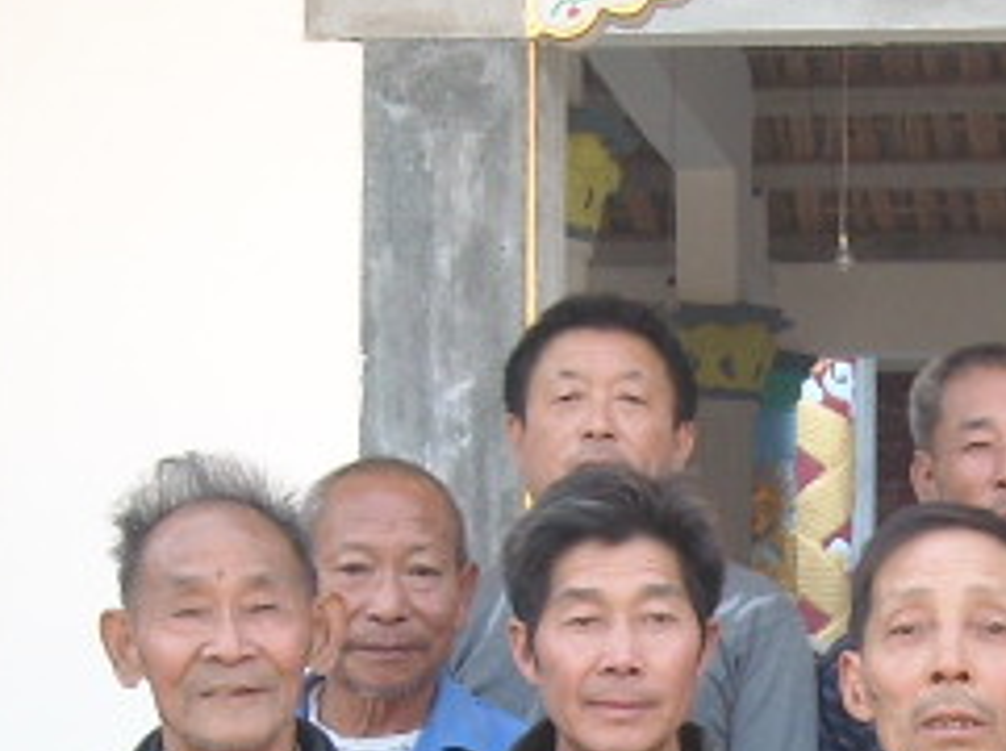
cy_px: 976
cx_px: 1081
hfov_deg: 13.0
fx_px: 4324
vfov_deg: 9.7
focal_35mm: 149
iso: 64
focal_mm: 5.7
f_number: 2.8
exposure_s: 1/88
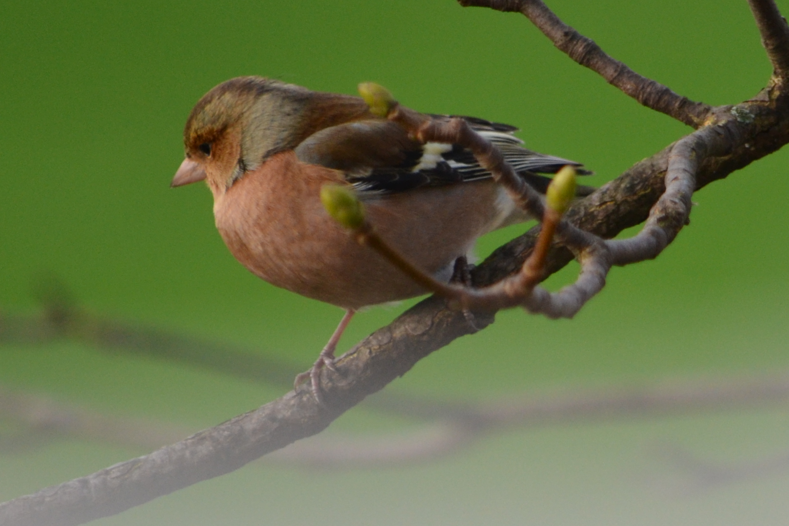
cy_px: 263
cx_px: 394
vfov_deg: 3.1
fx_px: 9862
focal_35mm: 450
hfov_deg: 4.6
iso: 800
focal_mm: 300
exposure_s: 1/500
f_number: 5.6
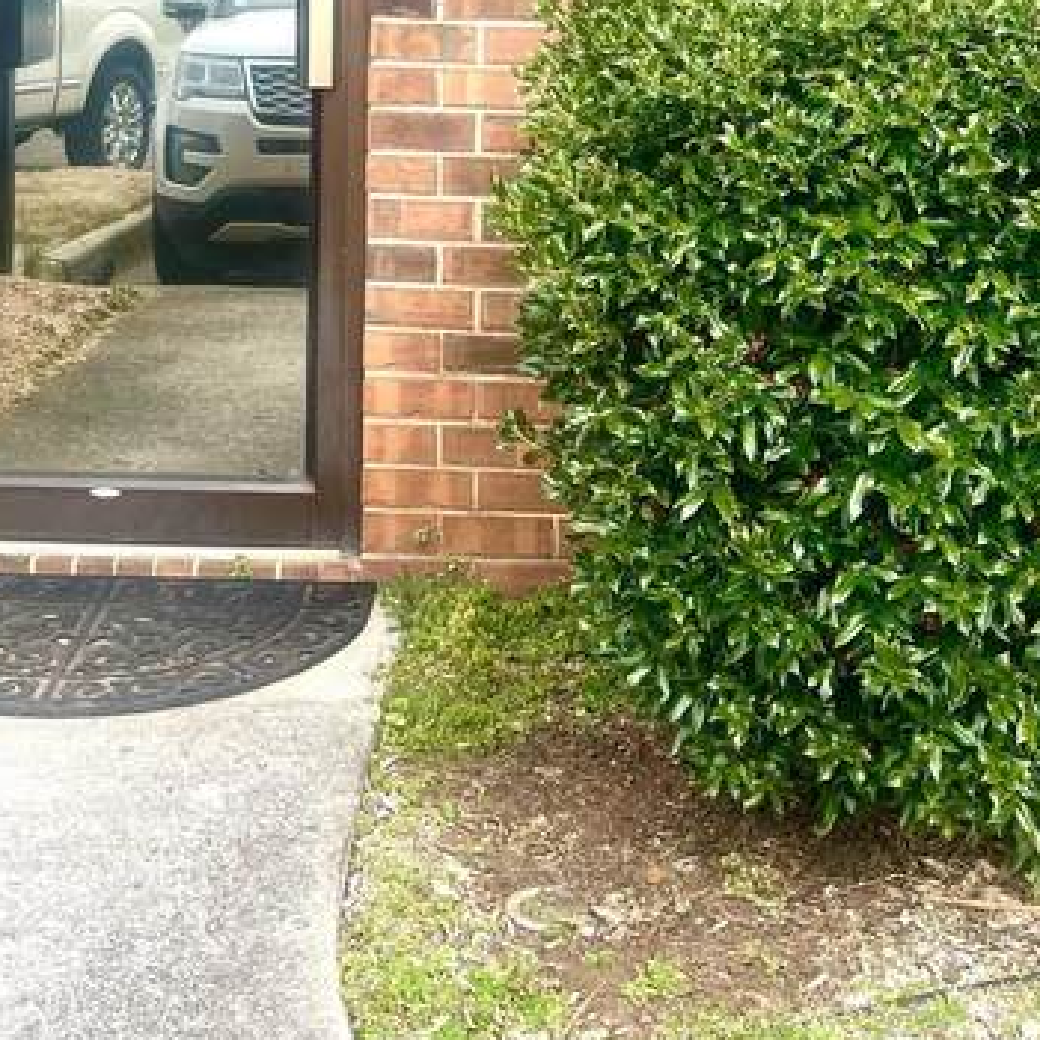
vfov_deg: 25.6
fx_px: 2141
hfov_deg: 27.3
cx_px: 467
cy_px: -65
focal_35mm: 63
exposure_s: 1/1266
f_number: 1.5
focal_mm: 5.7
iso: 50
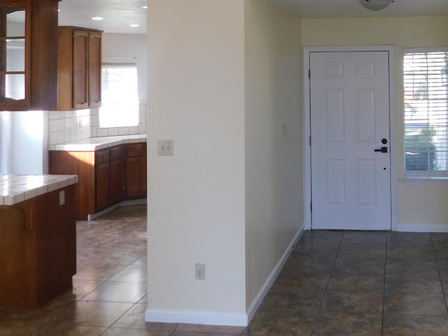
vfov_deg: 28.8
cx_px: 307
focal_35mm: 49
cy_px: 51
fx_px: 634
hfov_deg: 38.4
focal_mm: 4
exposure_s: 1/50
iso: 125
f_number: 3
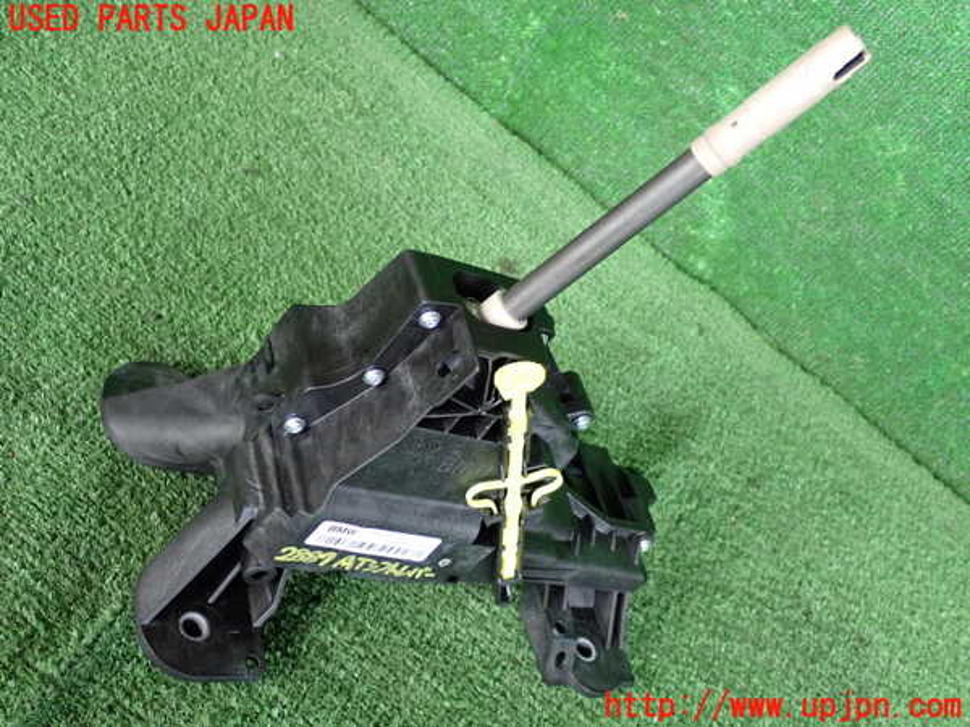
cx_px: 485
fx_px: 1317
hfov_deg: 40.4
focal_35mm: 47
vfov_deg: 30.9
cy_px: 364
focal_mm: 8.4
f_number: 3.1
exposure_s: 1/125
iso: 640
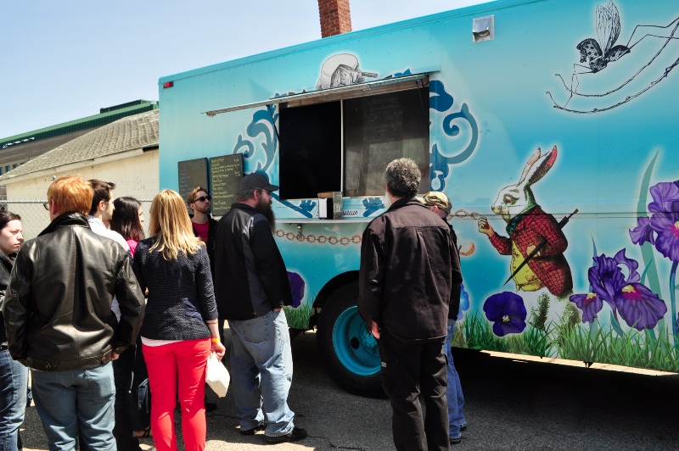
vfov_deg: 43.5
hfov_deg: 62.0
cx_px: 340
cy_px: 226
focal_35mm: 30
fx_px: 565
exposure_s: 1/100
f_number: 13
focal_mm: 20
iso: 200
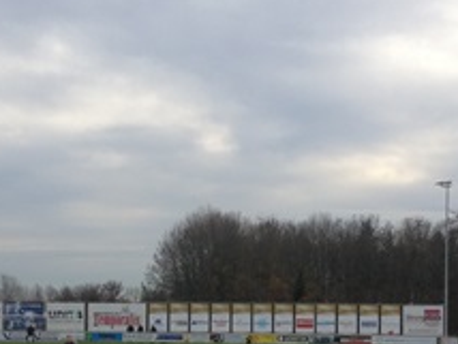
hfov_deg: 20.0
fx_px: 1298
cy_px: 297
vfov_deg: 15.0
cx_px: 216
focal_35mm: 98
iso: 50
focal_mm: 4.28
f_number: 2.4
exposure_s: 1/431
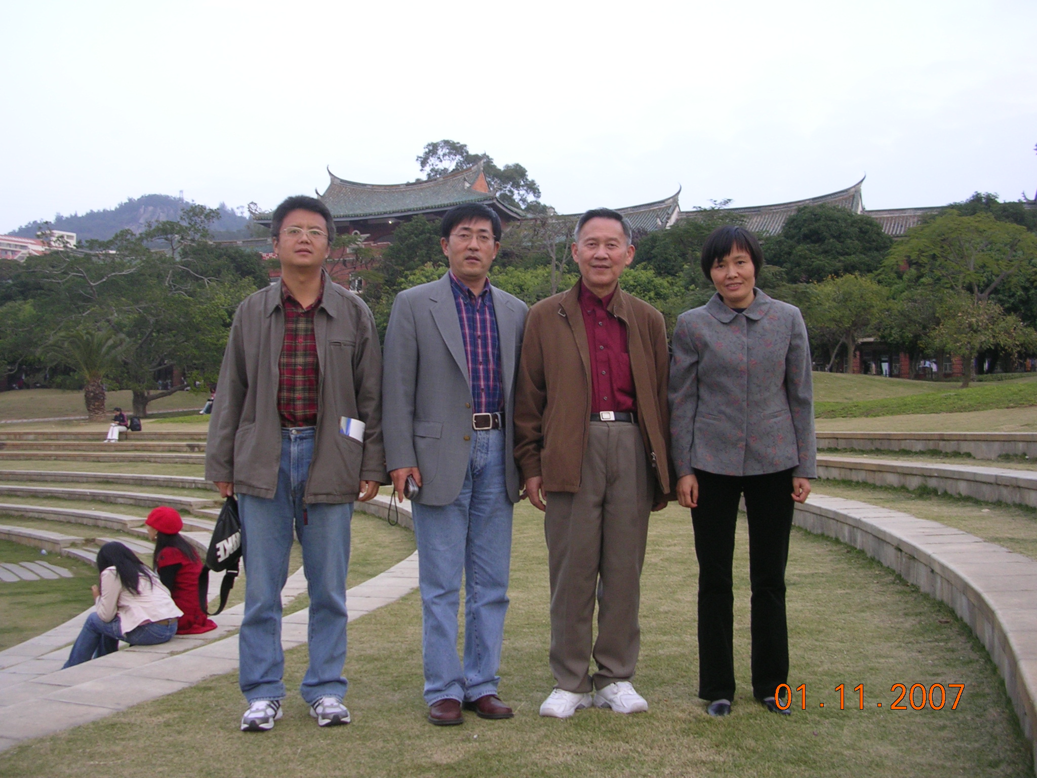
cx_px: 518
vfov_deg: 37.7
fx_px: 1138
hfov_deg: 49.0
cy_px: 389
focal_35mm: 38
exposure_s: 1/66.6
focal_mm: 5.8
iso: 50
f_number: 2.8
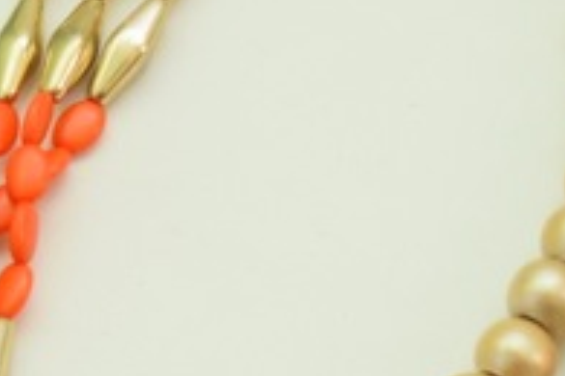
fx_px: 4112
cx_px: 67
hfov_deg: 7.8
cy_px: -111
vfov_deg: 5.2
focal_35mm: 262
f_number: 5.6
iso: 640
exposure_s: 1/125
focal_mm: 34
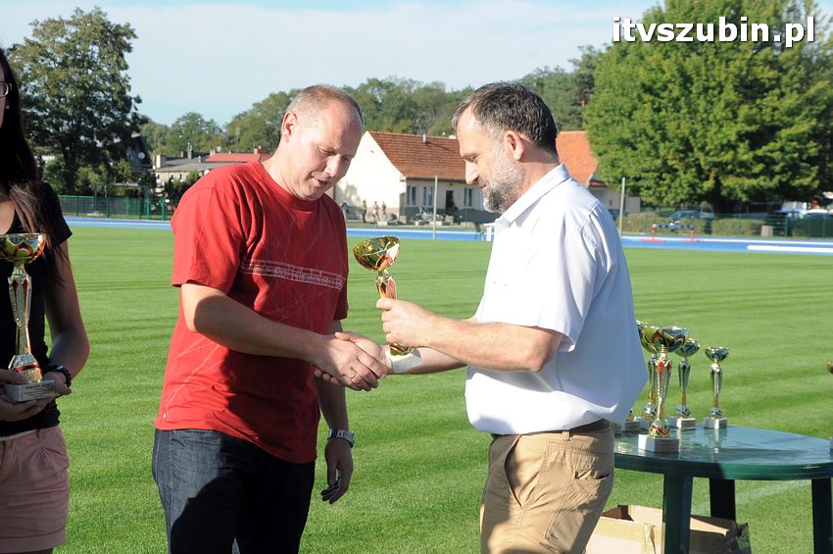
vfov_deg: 18.1
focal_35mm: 75
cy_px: 277
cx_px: 416
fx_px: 1734
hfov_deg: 27.0
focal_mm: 50
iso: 400
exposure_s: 1/400
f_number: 10
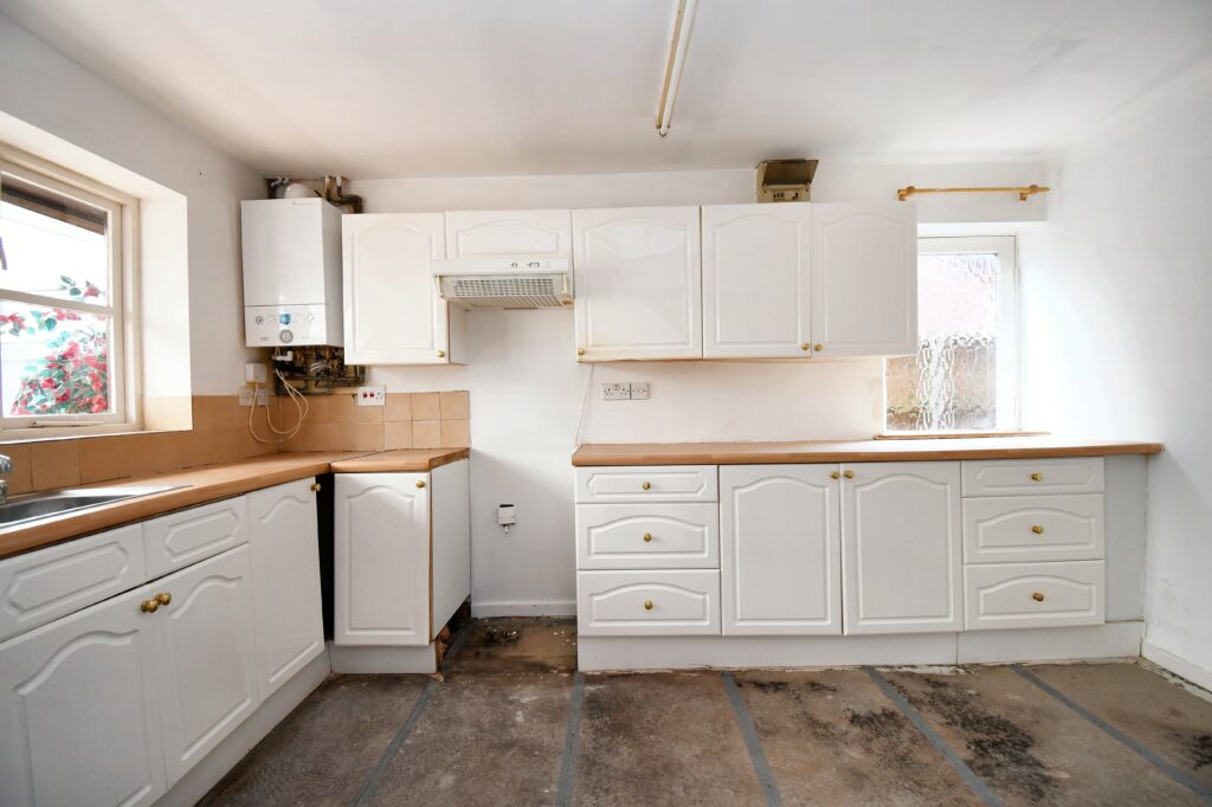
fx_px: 505
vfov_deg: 77.3
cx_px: 606
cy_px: 404
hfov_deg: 100.4
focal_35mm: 15
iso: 560
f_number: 4.5
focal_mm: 10
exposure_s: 1/30
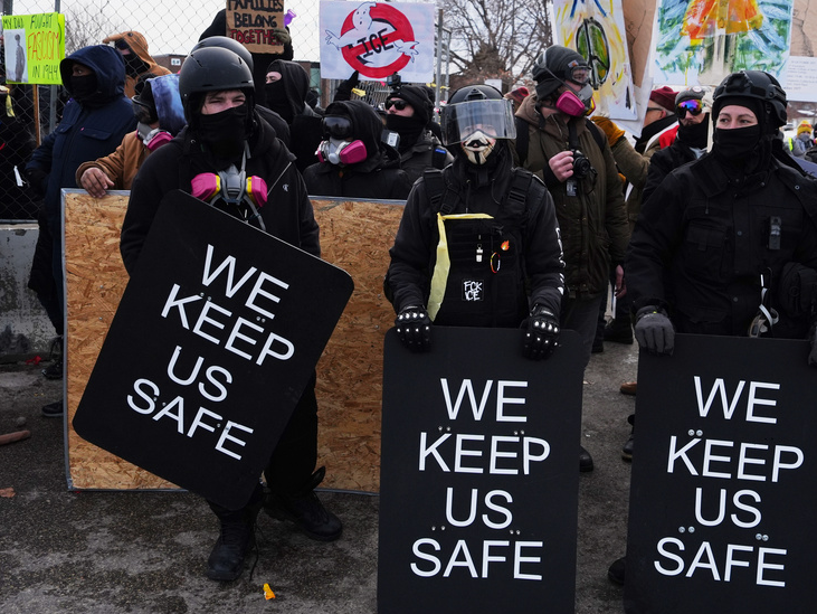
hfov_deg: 52.3
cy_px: 256
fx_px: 826
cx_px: 479
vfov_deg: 40.6
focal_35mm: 35
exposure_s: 1/8000
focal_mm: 26
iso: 640
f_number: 4.5
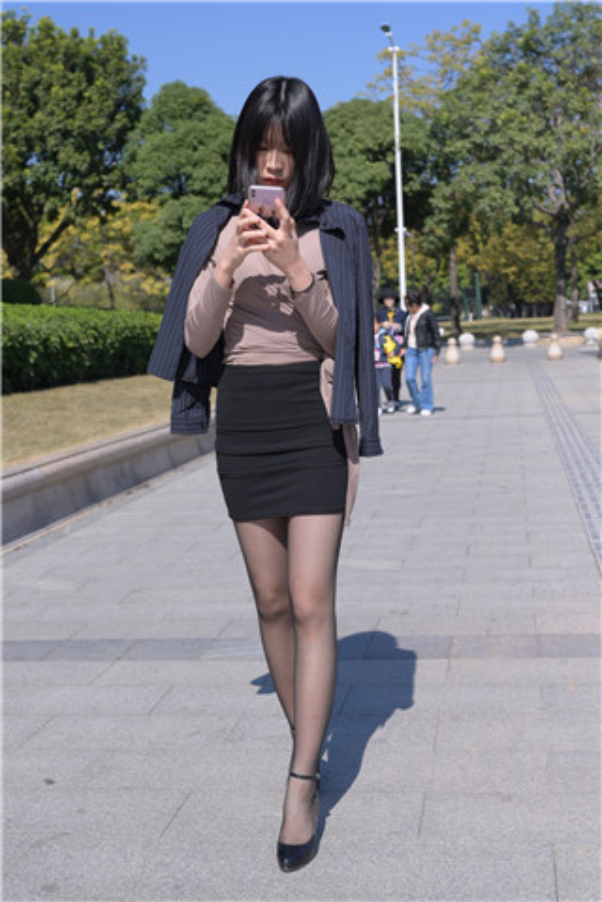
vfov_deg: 54.4
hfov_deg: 37.9
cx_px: 301
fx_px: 878
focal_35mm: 35
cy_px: 451
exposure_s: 1/1600
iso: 160
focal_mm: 35
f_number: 4.5
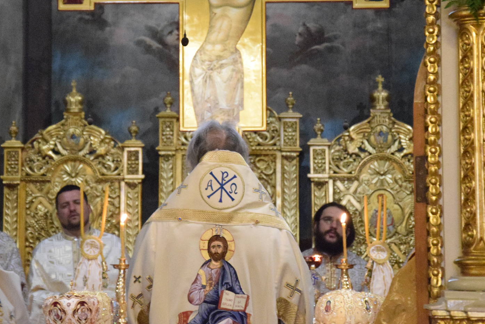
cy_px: 65
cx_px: 167
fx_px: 2627
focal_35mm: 195
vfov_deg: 7.0
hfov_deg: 10.5
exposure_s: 1/50
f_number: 5.3
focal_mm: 80
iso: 8000
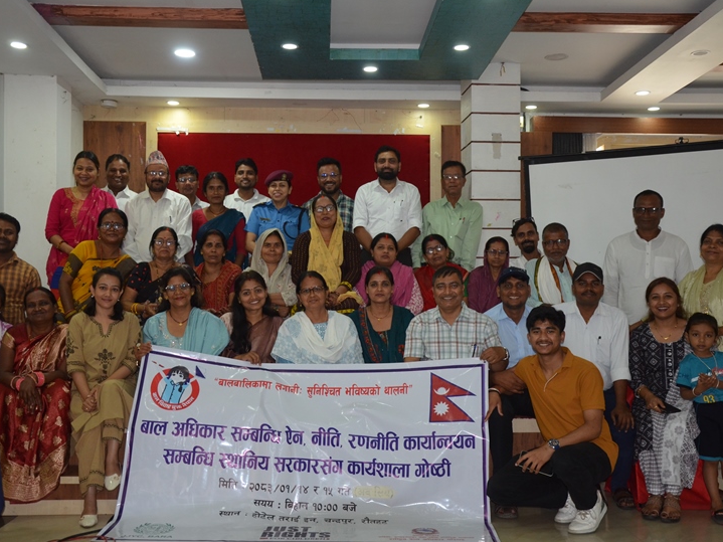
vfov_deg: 34.7
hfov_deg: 45.2
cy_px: 269
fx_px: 868
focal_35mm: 42
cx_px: 355
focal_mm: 25
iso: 900
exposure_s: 1/60
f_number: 4
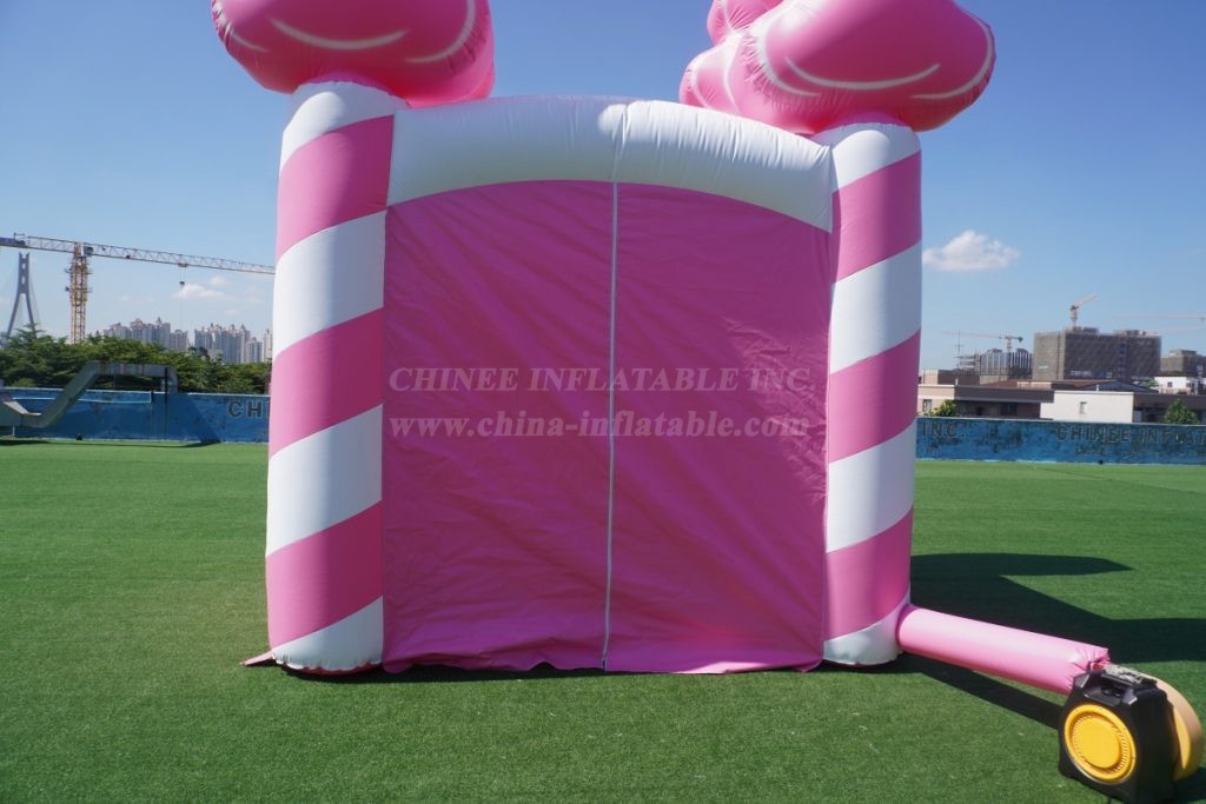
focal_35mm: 24
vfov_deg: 53.1
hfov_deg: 73.7
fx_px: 804
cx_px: 603
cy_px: 402
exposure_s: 1/250
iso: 100
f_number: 8
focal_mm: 16
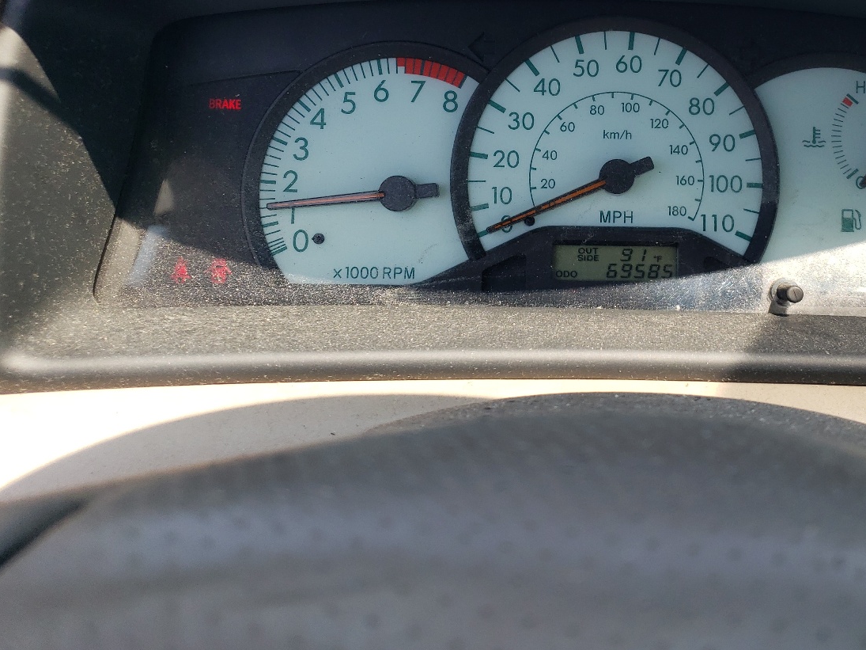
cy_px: 177
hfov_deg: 47.8
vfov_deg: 37.0
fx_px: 951
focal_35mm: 38
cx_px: 606
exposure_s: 1/714
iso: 50
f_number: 1.5
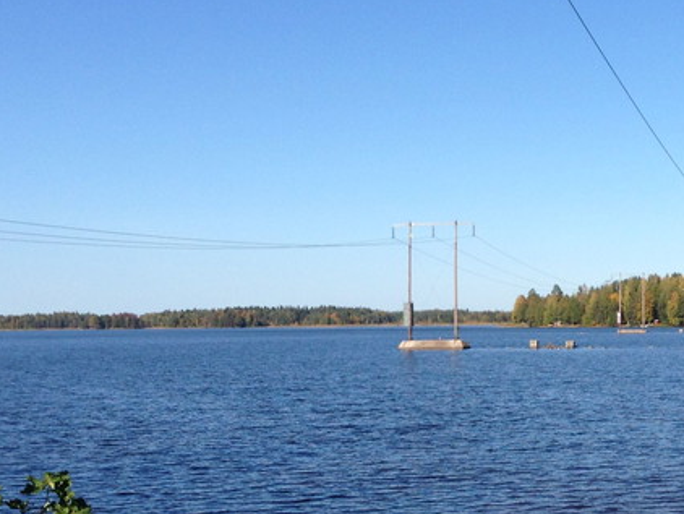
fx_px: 1483
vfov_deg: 19.6
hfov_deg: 25.7
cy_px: 355
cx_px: 515
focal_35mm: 75
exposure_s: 1/1748
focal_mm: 4.12
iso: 50
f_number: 2.4
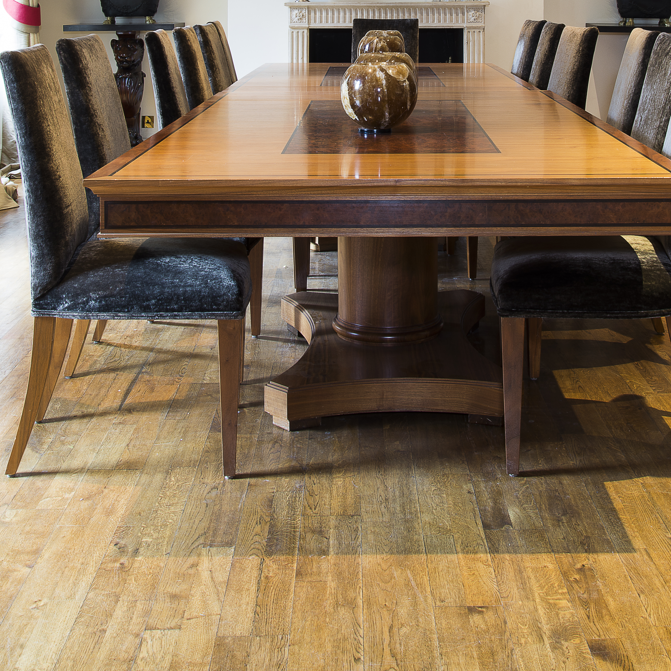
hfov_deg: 31.6
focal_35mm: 54
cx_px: 387
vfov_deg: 30.2
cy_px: 61
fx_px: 1184
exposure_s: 6
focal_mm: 32
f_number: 14
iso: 100
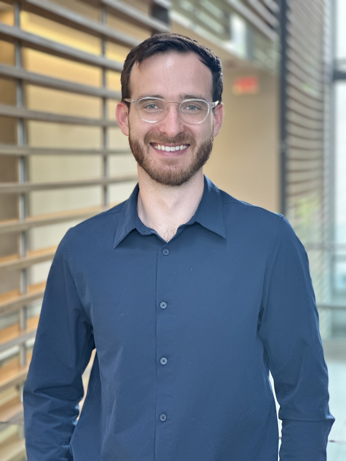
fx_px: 1026
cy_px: 230
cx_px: 173
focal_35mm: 77
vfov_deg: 25.3
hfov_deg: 19.1
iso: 250
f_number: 2.8
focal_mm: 9
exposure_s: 1/96
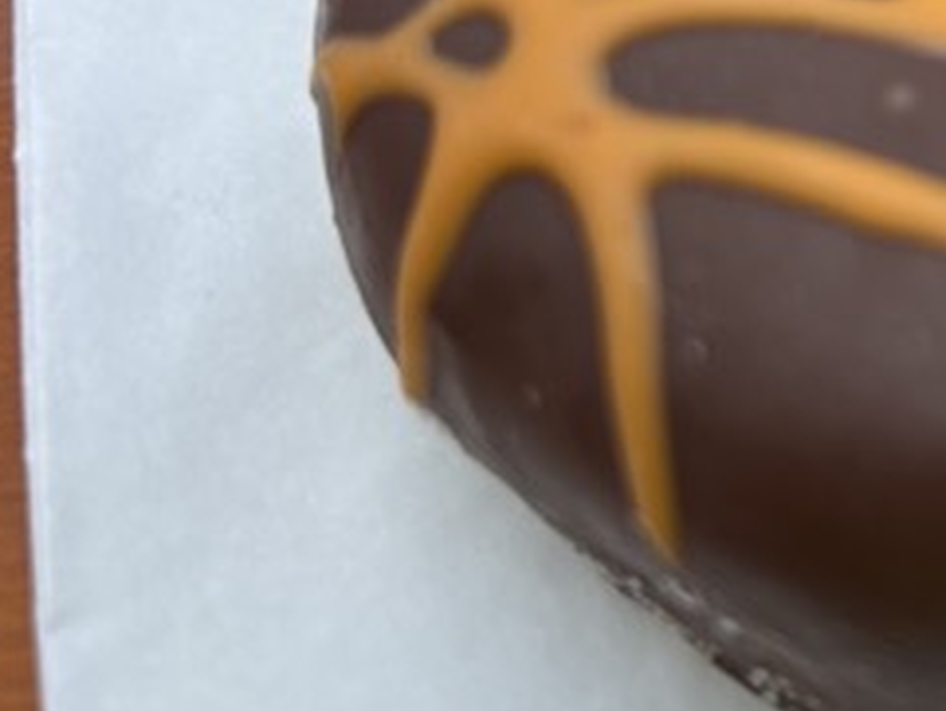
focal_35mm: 69
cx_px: 1197
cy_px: 63
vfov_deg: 20.9
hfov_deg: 24.8
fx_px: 1887
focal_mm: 5.7
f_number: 1.5
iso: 50
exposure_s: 1/1252
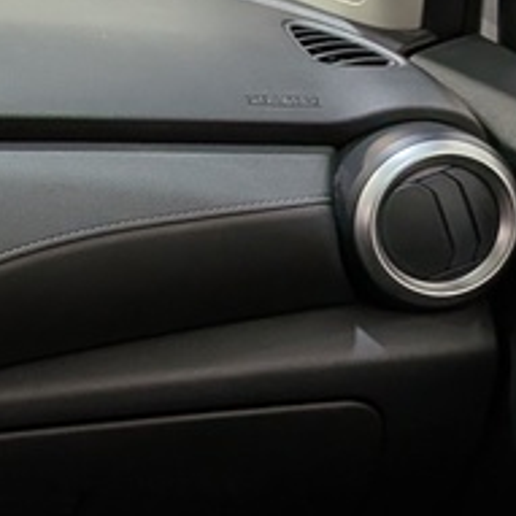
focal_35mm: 114
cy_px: 240
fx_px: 1923
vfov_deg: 15.3
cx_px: -584
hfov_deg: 12.9
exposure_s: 1/119
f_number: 1.7
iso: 29
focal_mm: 4.53
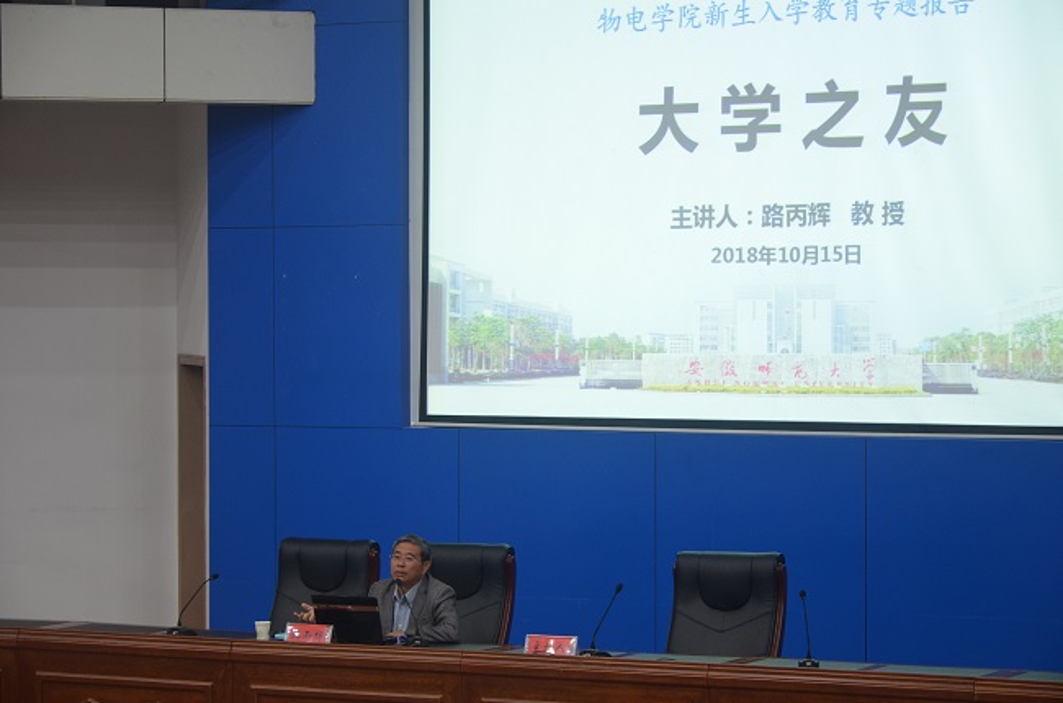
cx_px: 532
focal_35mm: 105
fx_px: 3093
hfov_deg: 19.5
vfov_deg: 13.0
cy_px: 352
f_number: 5.3
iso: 640
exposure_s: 1/13
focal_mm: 70
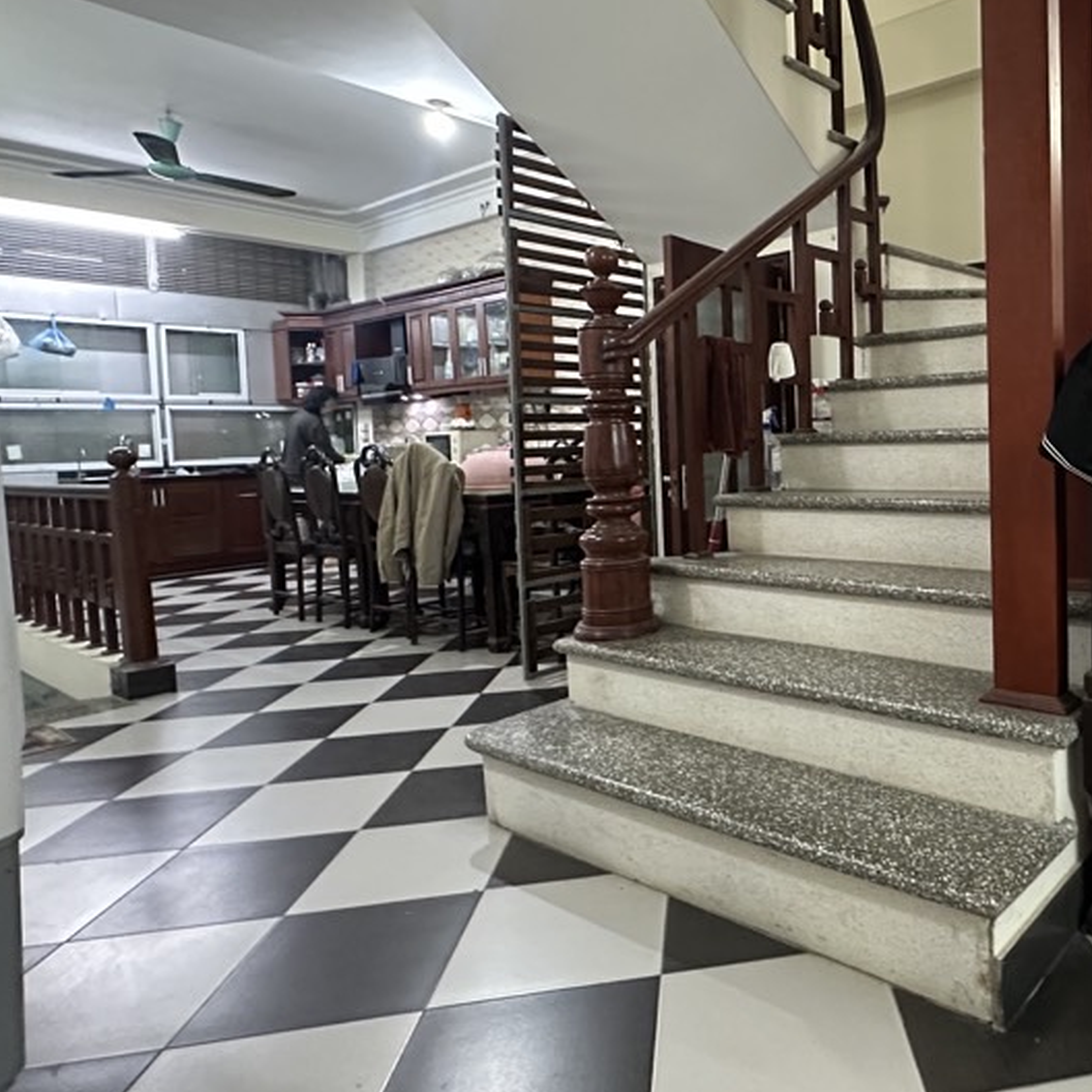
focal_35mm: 24
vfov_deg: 64.8
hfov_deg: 60.0
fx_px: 857
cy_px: 478
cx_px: 869
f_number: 2.2
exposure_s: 1/50
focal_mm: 2.22
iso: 1000
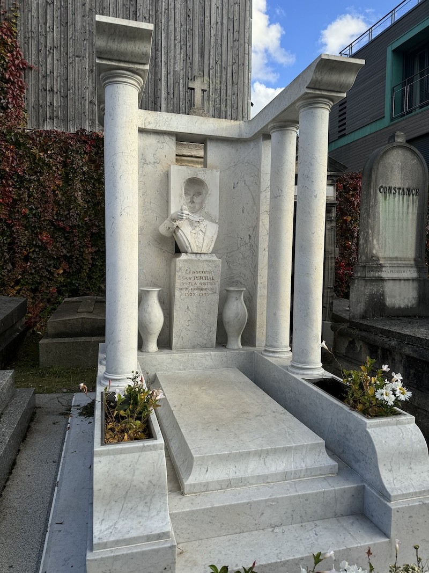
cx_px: 214
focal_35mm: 24
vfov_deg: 71.6
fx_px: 397
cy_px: 286
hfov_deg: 56.8
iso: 80
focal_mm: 6.76
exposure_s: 1/1524
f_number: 1.78
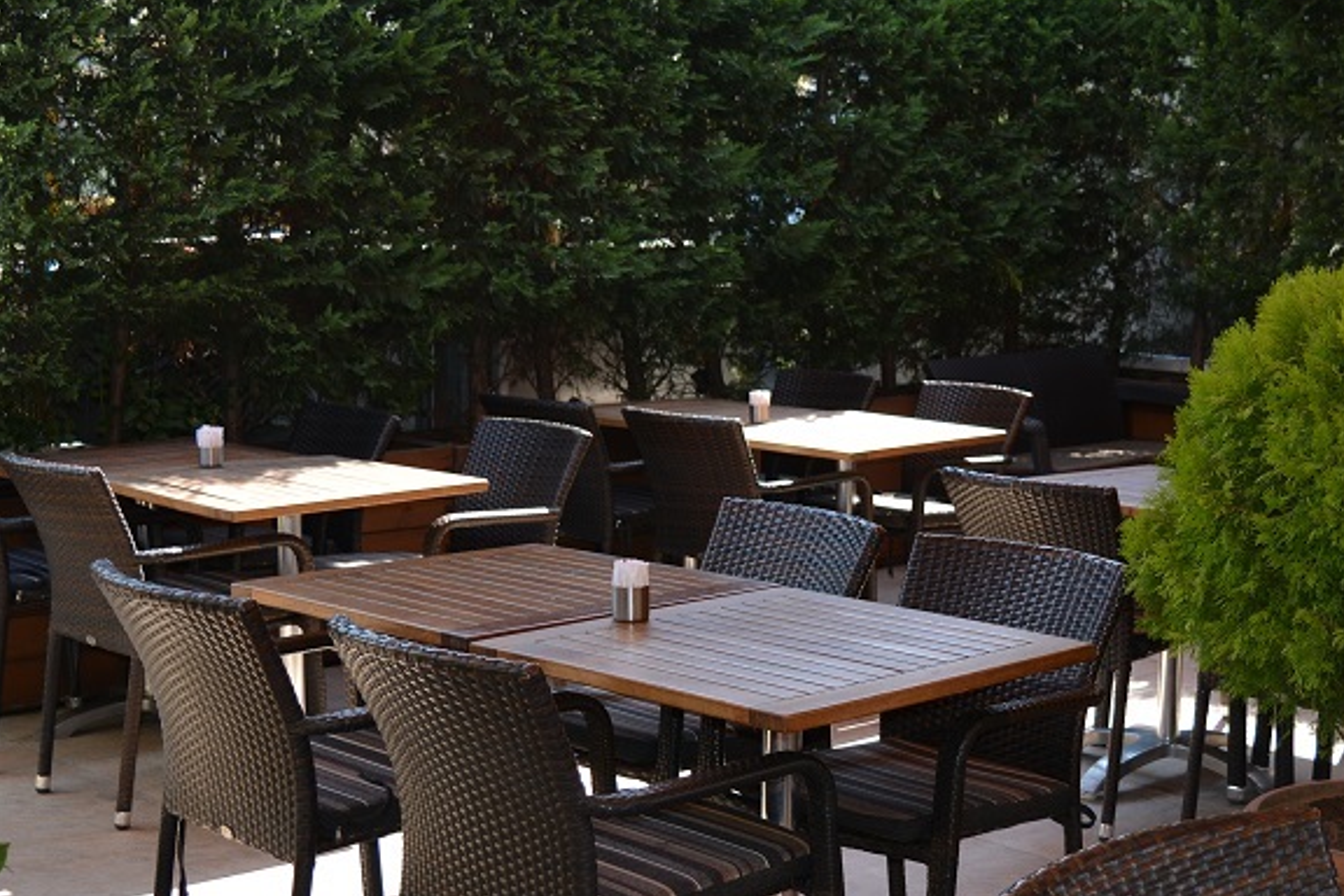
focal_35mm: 60
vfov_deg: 22.6
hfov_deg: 33.2
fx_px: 2235
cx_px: 903
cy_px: 520
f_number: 4.5
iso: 100
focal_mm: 23
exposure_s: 1/200
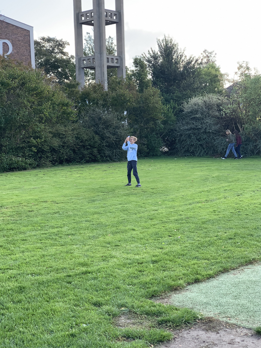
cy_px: 180
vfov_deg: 32.7
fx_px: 593
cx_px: 123
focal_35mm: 59
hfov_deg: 24.8
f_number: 2.4
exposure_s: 1/180
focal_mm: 6
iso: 16
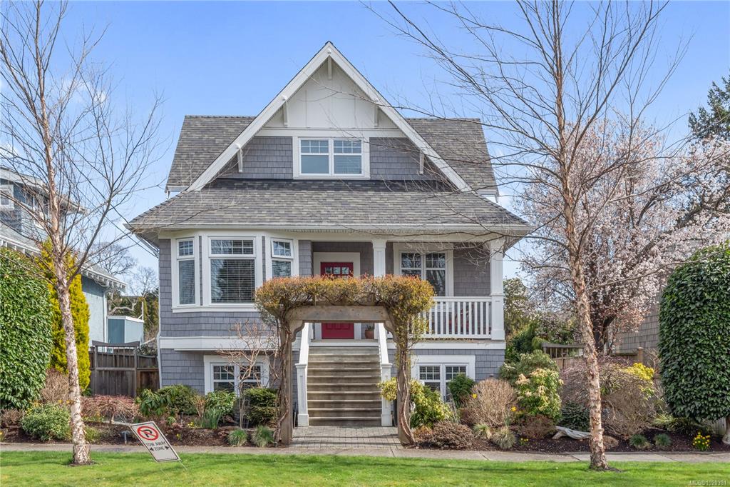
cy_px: 244
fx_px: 709
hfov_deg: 54.4
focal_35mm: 35
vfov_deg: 37.8
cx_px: 365
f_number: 22
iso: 400
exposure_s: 1/90
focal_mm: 35
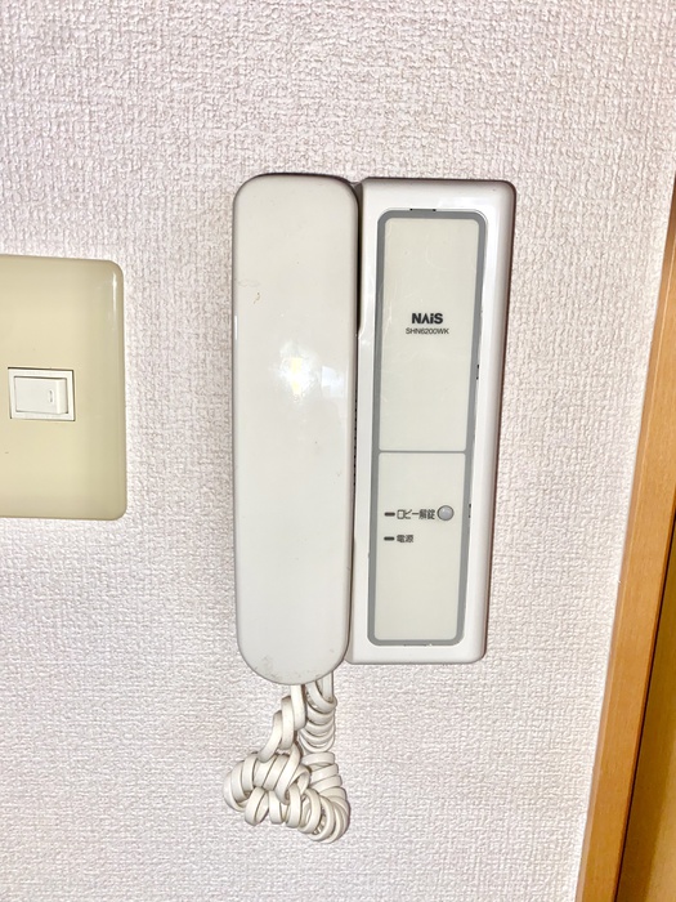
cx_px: 338
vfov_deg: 67.3
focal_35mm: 26
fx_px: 677
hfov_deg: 53.1
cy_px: 451
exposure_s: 1/312
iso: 32
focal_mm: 4.25
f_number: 1.8
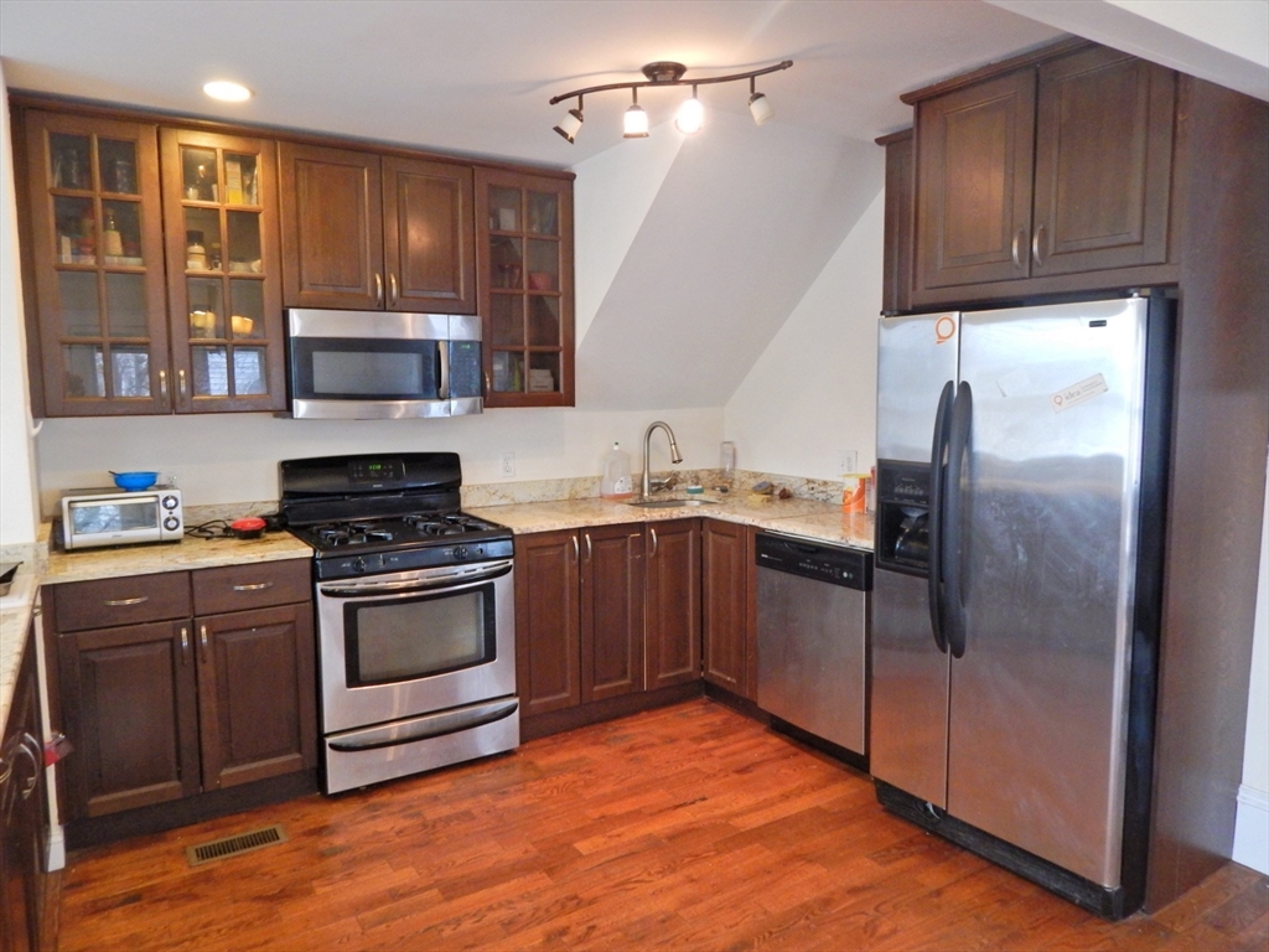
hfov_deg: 76.4
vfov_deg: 61.1
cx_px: 634
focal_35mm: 22
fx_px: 807
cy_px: 476
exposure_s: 1/25
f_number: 3
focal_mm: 4
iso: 400
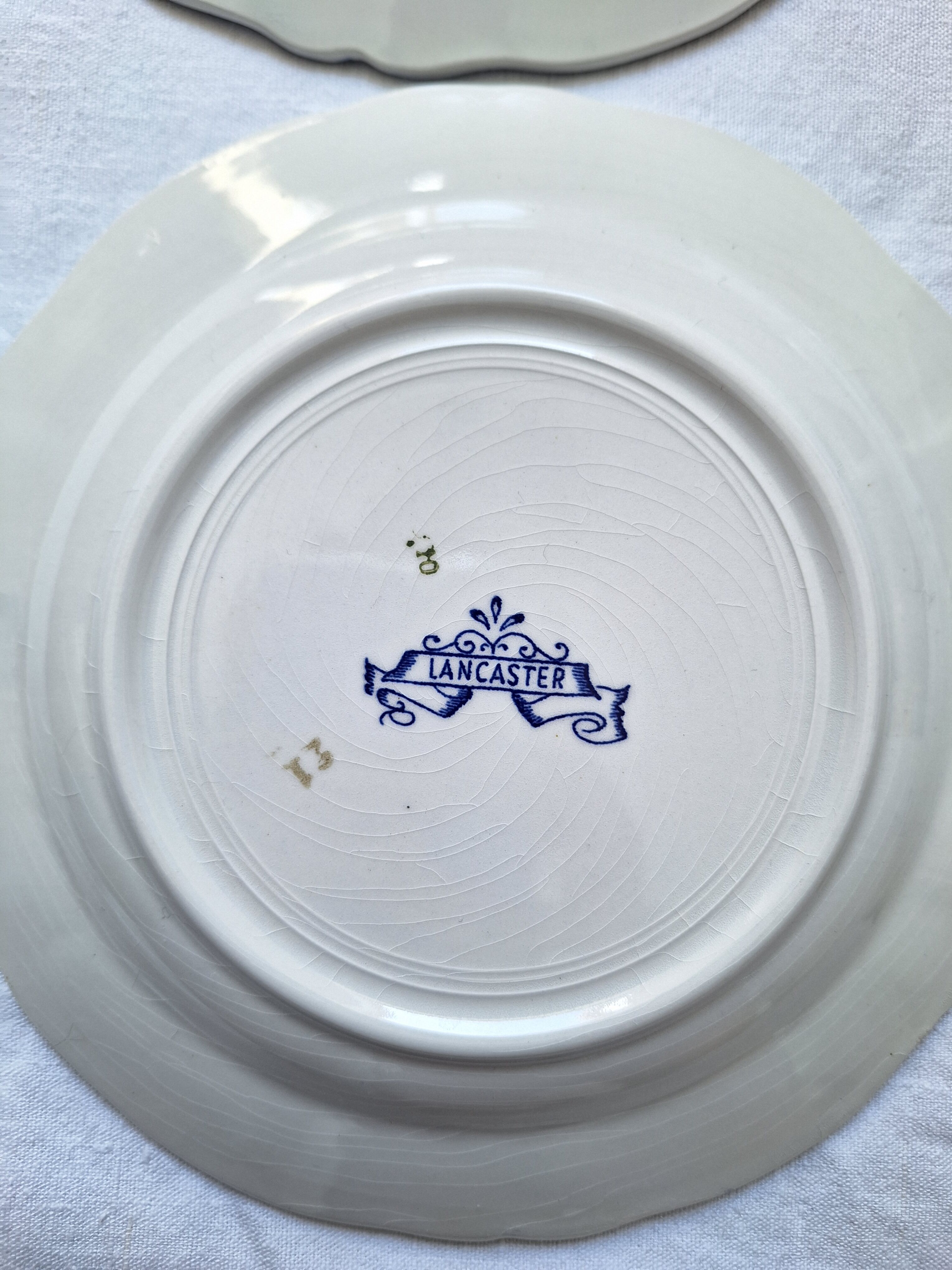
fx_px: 843
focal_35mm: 23
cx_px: 476
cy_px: 635
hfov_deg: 58.9
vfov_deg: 73.9
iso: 50
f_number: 1.8
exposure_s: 1/100
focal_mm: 5.54
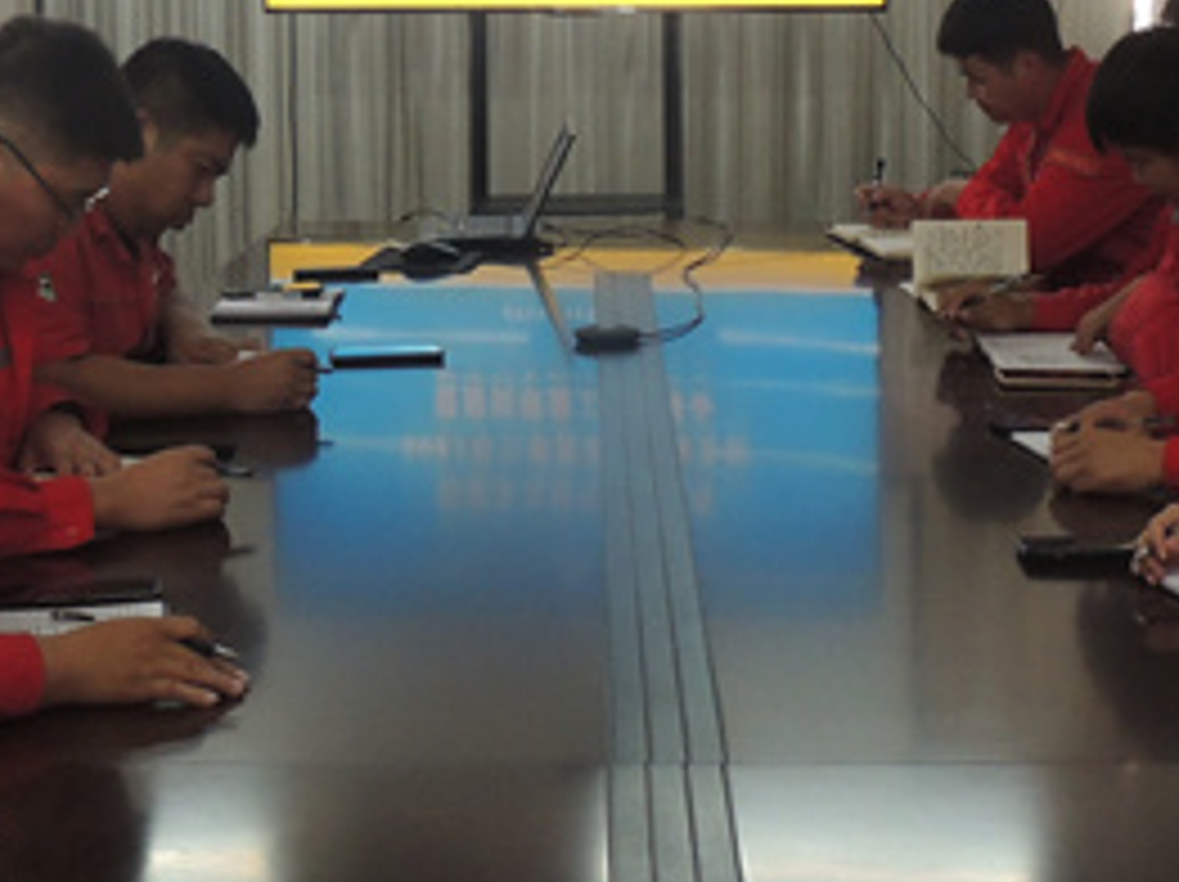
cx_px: 585
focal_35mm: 82
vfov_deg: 17.8
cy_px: 137
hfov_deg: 23.9
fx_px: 2790
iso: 400
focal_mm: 5.8
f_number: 3.2
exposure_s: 1/40
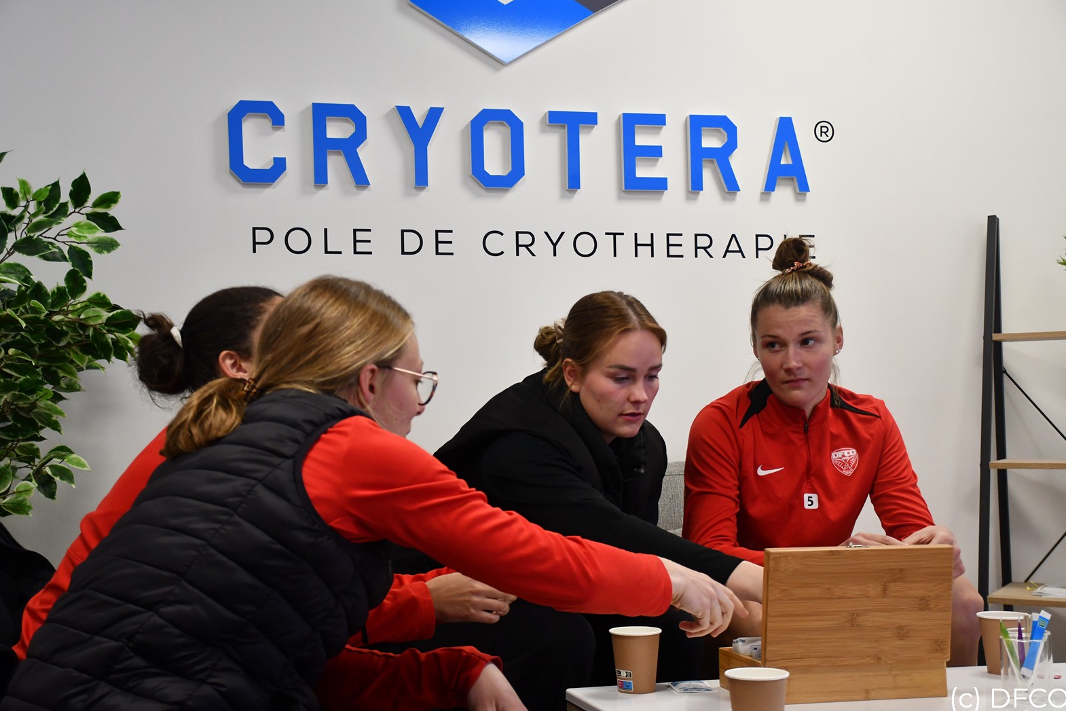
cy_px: 353
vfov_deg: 25.5
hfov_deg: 37.5
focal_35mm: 53
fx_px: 1569
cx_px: 530
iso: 1400
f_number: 4.2
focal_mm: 35
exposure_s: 1/125
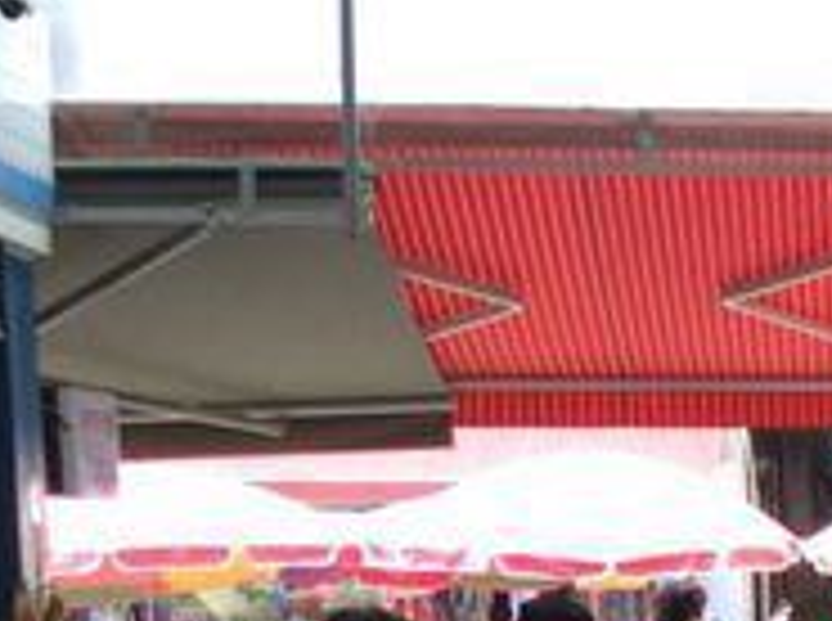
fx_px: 2999
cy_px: 801
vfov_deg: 11.5
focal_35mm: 125
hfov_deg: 14.5
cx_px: 1311
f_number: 2.4
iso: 40
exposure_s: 1/60
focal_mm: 3.3
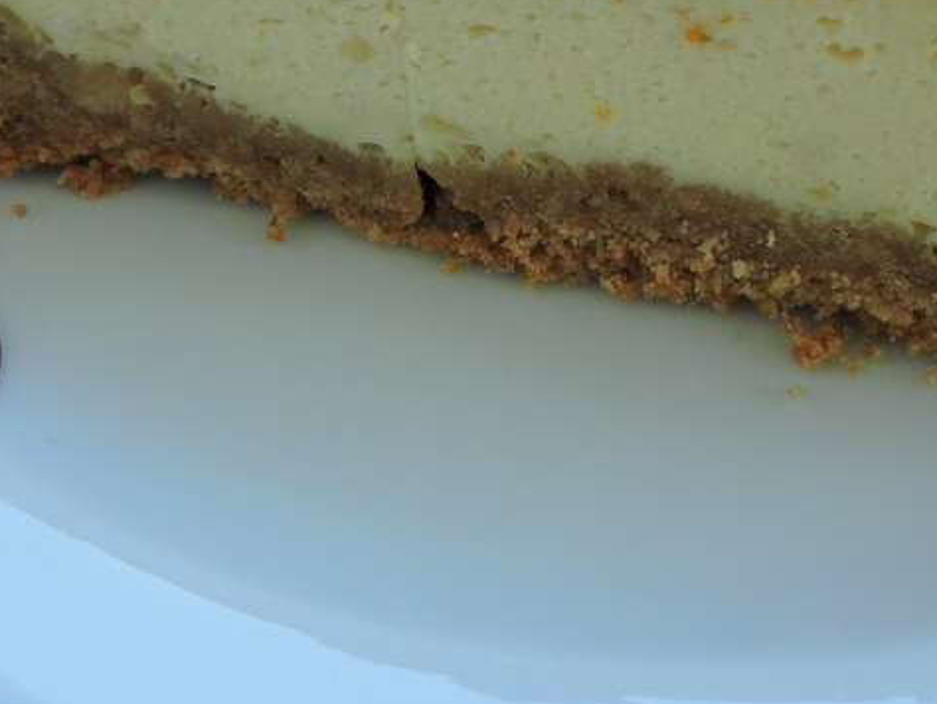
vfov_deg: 25.8
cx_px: 574
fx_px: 1462
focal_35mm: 54
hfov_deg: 35.4
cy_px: 20
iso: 100
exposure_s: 1/80
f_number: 3
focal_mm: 4.3
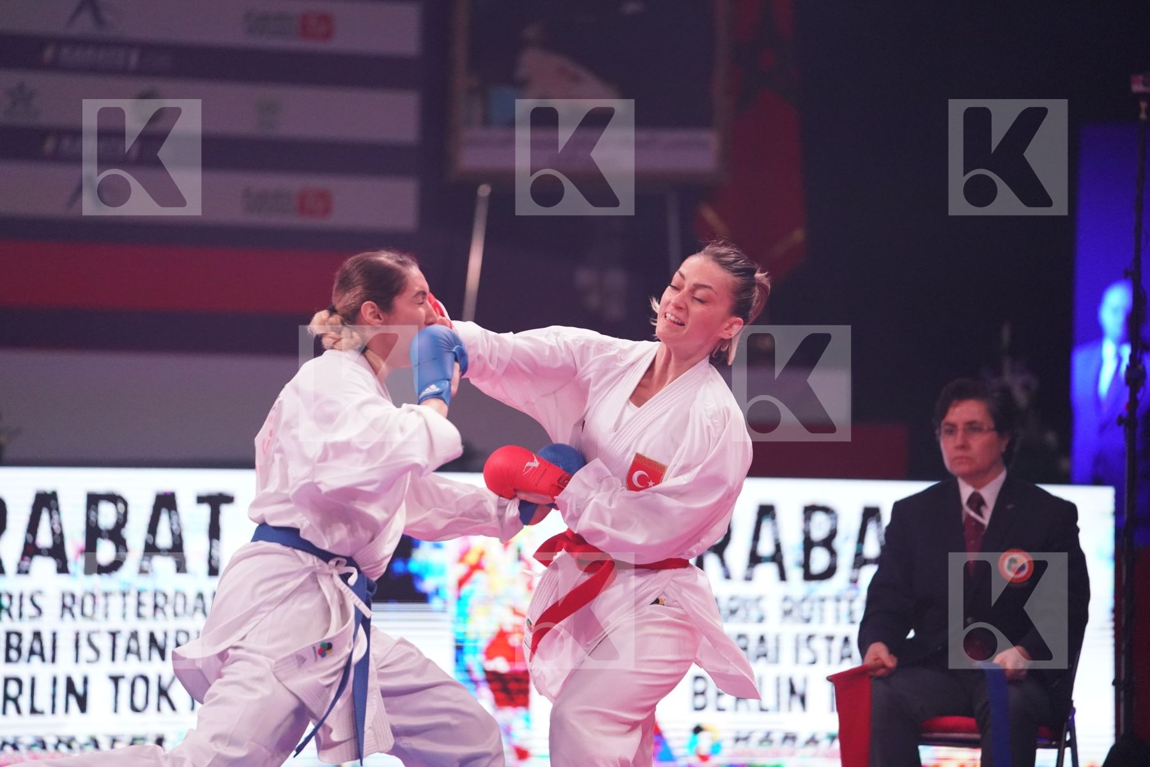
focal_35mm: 200
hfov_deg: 10.3
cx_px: 575
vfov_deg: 6.9
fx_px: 6388
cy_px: 384
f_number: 2.8
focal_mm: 200
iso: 4000
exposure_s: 1/1000
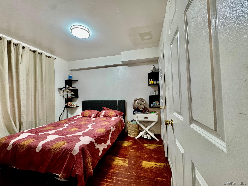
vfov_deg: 85.7
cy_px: 93
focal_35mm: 14
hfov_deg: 102.1
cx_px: 124
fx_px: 100
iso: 200
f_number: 2.2
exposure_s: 1/60
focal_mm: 2.22
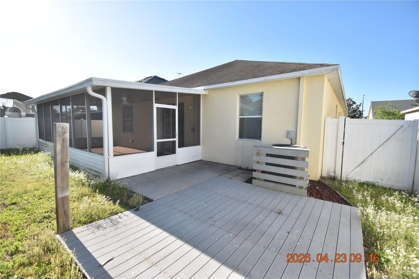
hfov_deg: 100.4
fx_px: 175
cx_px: 210
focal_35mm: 15
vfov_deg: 77.3
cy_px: 140
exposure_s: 1/4000
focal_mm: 10
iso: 800
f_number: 3.5
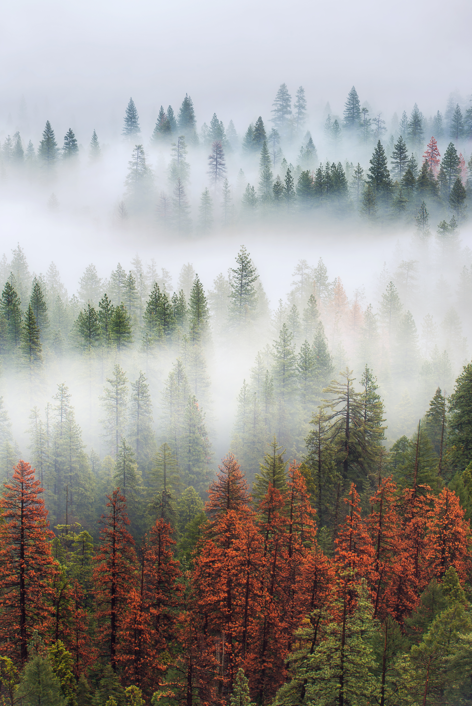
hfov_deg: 6.9
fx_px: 3929
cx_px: 236
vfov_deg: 10.3
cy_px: 353
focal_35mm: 200
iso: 50
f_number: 14
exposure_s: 1/1.67
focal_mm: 200
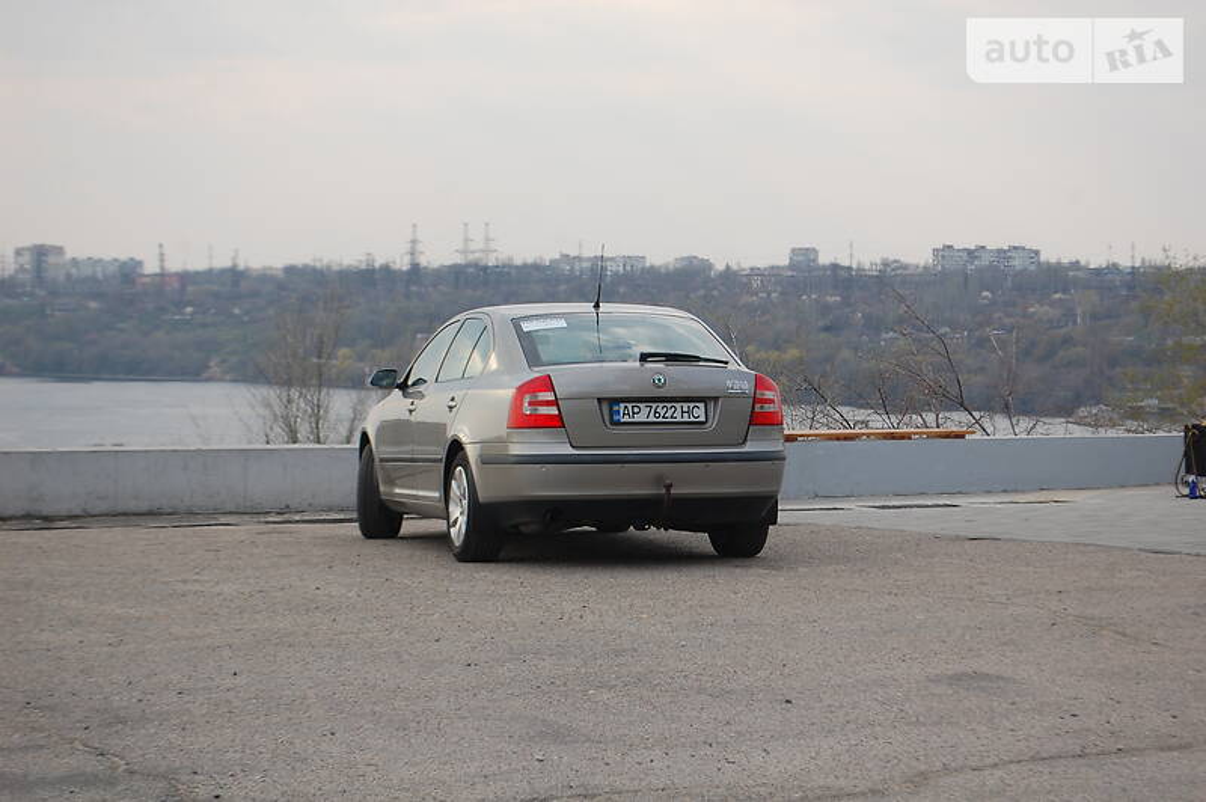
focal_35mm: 82
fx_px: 2761
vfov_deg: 16.5
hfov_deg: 24.6
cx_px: 603
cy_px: 401
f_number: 7.1
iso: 200
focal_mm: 55
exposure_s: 1/200
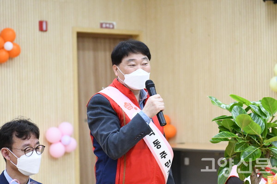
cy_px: 92
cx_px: 138
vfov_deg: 13.0
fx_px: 808
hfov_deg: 19.5
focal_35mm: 105
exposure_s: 1/1600
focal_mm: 70
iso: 8000
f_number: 2.8
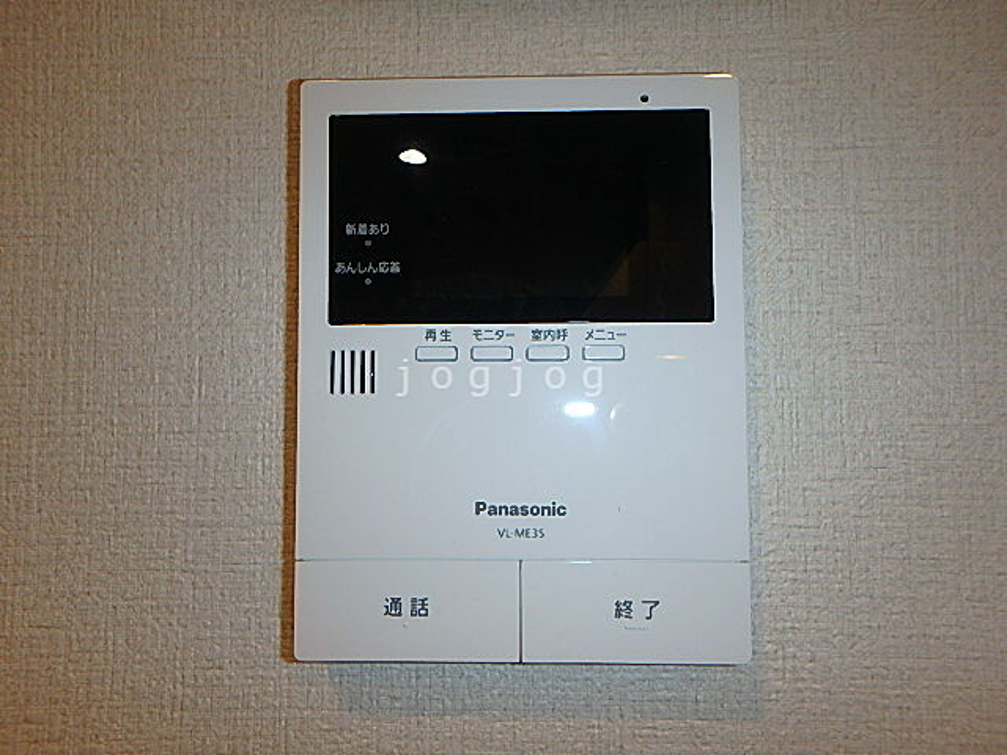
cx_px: 504
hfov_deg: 79.0
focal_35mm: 21
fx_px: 611
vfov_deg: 63.4
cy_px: 378
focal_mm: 3.7
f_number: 3.5
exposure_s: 1/30
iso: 125
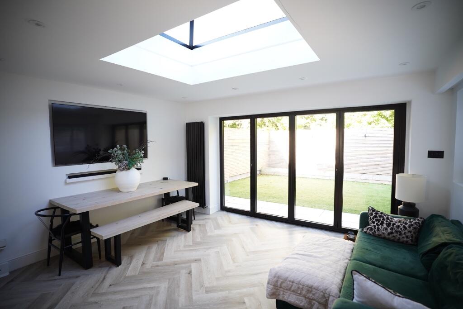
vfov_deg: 68.9
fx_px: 225
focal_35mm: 18
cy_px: 154
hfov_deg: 91.6
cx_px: 232
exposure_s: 1/200
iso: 1000
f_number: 2.8
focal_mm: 17.5
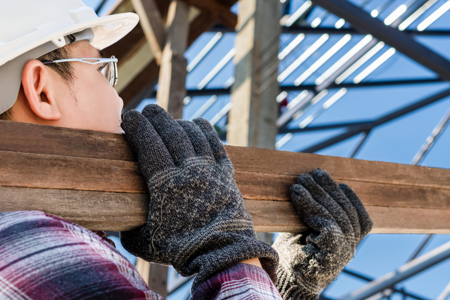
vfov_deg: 22.4
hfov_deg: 33.3
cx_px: 267
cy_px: 227
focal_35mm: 60
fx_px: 750
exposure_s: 1/400
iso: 100
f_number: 4
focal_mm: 28
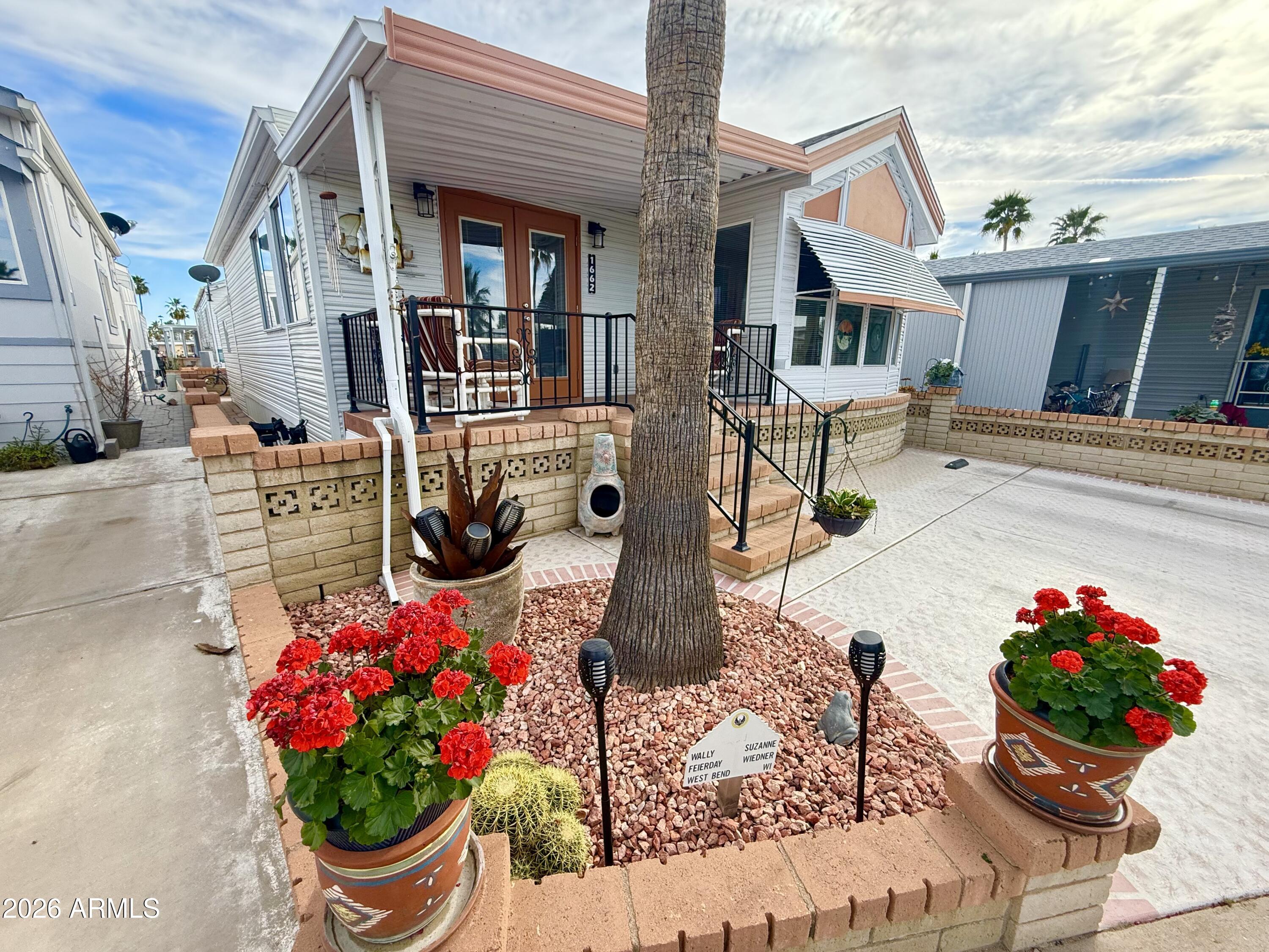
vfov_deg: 85.7
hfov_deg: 102.1
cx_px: 634
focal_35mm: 14
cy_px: 476
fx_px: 513
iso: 64
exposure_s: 1/638
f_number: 2.2
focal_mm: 2.22
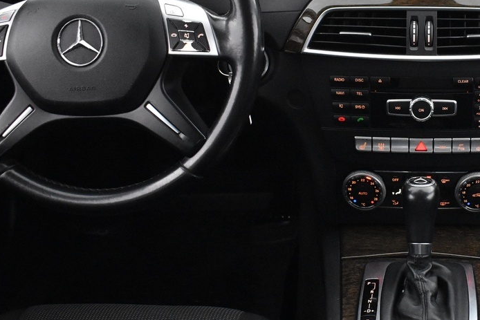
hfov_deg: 30.6
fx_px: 840
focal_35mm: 63
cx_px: 420
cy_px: 162
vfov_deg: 21.6
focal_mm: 18
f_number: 3.5
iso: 3200
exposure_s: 1/30
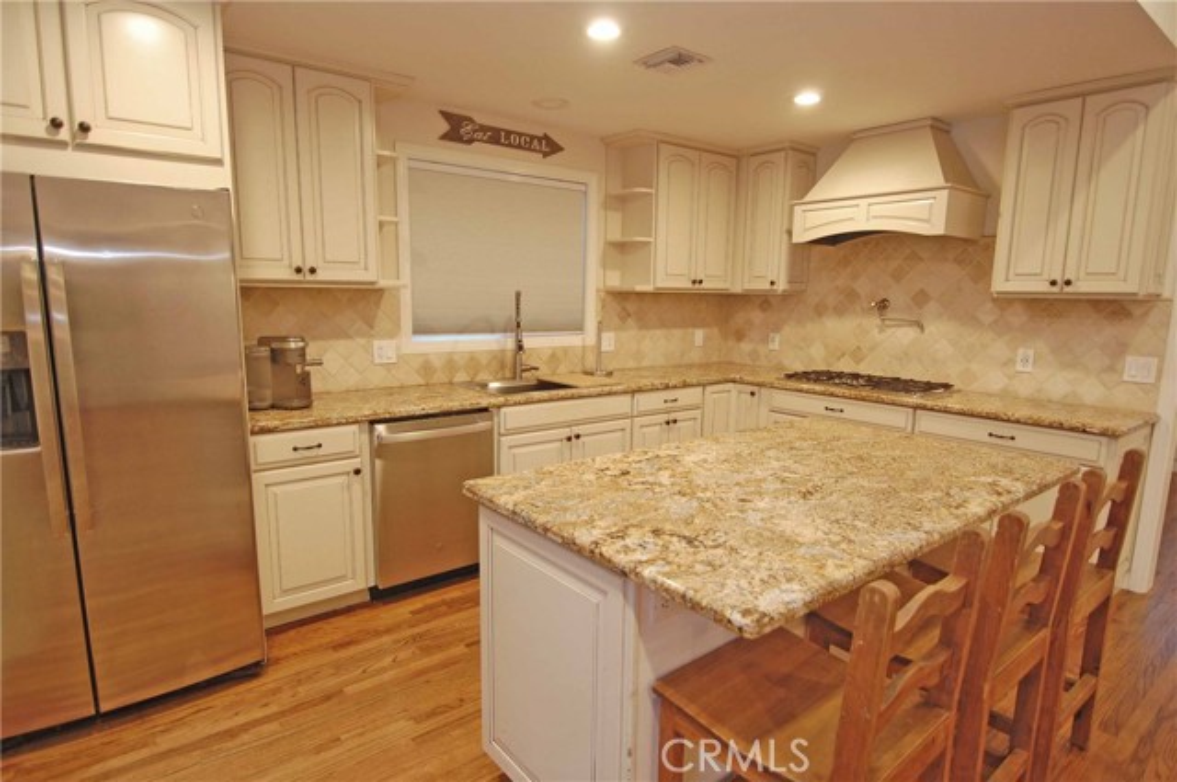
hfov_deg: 85.5
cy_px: 391
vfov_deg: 63.1
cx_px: 588
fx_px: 637
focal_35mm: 20
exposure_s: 1/30
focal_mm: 13
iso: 450
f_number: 2.8
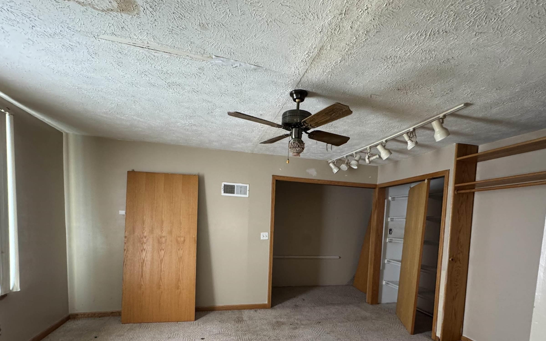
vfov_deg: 59.8
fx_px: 283
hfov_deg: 87.9
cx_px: 288
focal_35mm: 19
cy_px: 244
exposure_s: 1/60
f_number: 2.2
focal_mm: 2.22
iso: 320
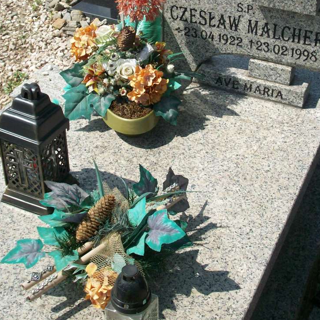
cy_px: 95
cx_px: 191
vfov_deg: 24.1
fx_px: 743
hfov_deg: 24.3
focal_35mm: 71
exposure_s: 1/432
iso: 80
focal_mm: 7.6
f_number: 6.3
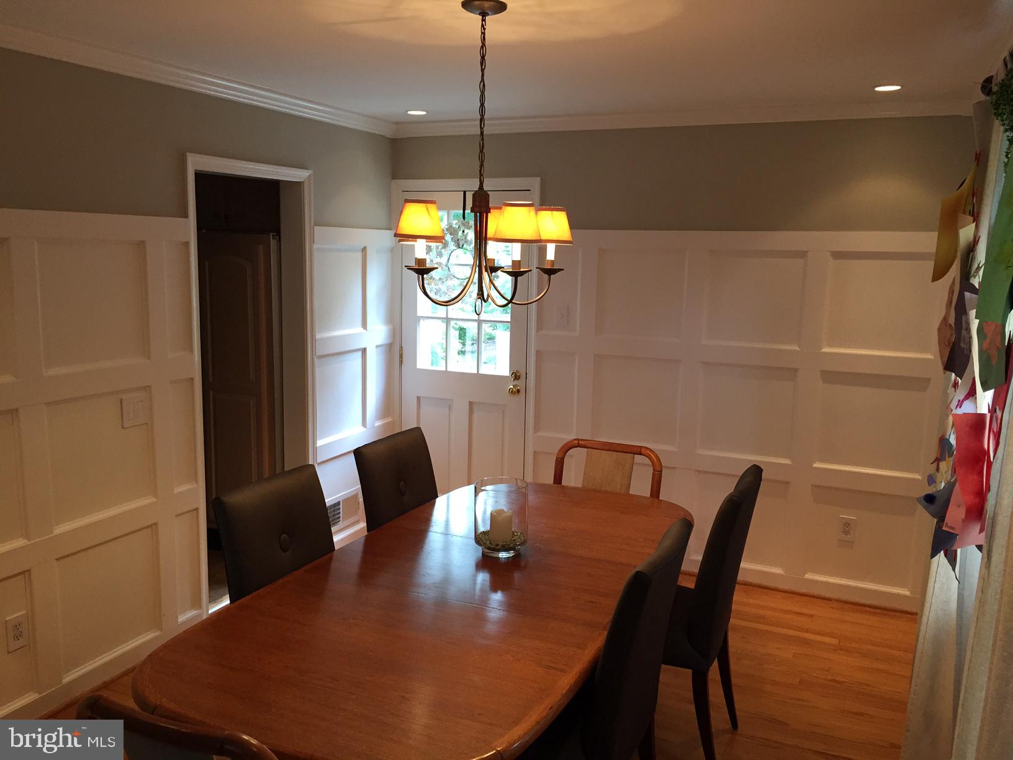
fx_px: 849
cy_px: 380
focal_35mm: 29
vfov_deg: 48.2
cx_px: 506
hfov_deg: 61.7
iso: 50
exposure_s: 1/30
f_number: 2.2
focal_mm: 4.15
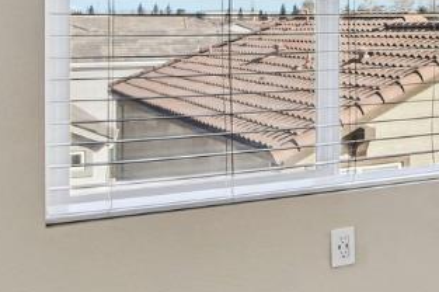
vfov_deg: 18.5
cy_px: 11
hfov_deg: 21.5
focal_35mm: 72
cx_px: 728
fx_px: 877
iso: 100
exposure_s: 1/20
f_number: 8
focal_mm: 10
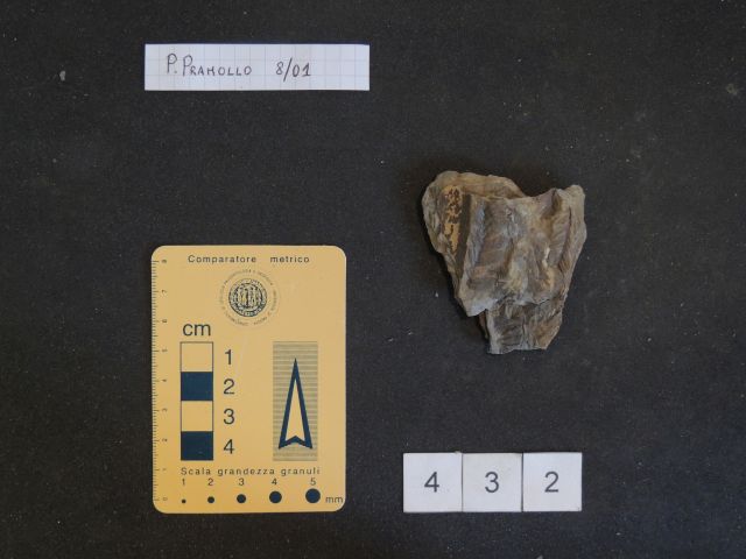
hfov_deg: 21.8
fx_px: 1940
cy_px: 280
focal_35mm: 90
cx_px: 373
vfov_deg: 16.4
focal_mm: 16
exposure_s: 1/30
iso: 400
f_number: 4.1
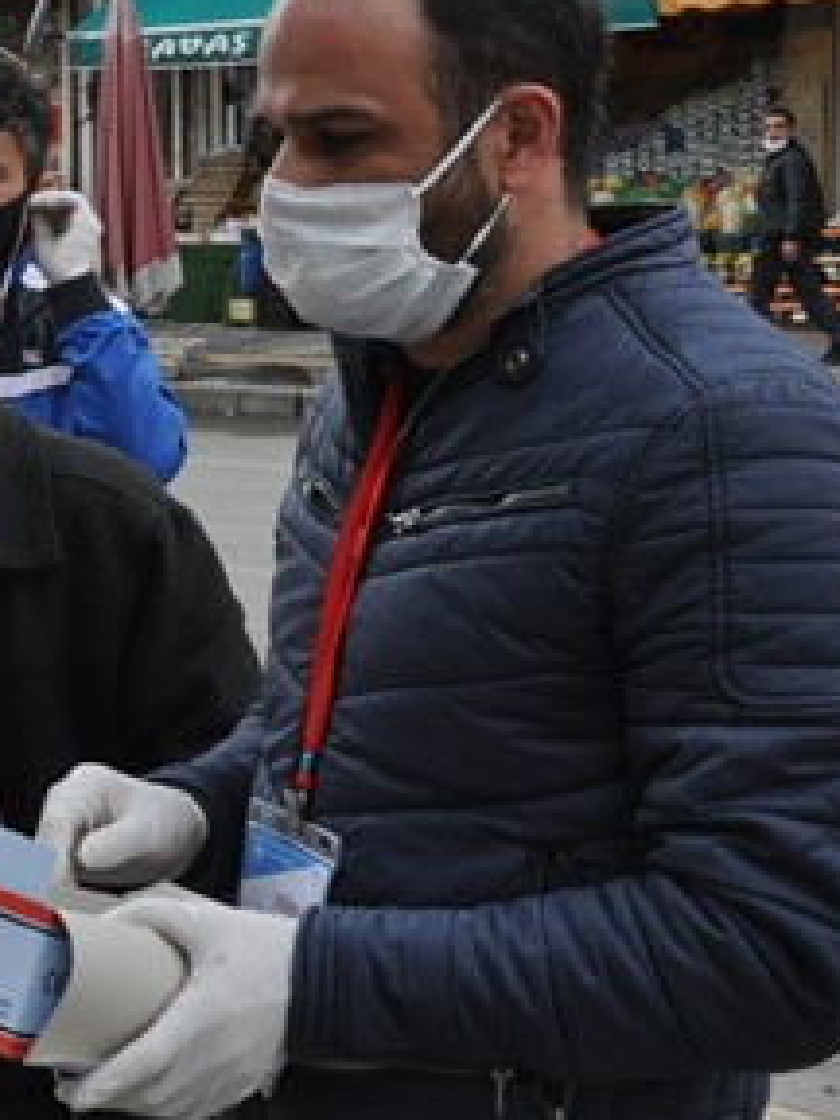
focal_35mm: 104
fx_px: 3365
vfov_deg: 18.9
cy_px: 509
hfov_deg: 13.6
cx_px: -331
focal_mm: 32
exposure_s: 1/200
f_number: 14
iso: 1000
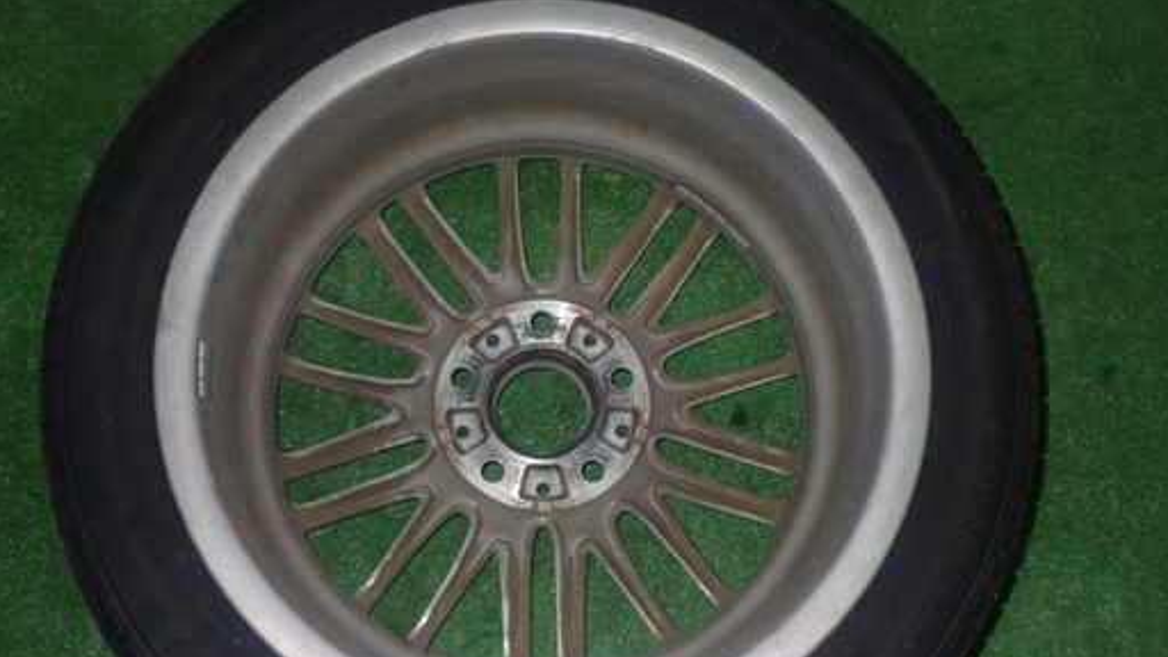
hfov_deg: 44.6
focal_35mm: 46
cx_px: 566
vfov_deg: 25.9
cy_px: 395
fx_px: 1425
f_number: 7.1
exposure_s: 1/40
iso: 800
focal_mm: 6.37
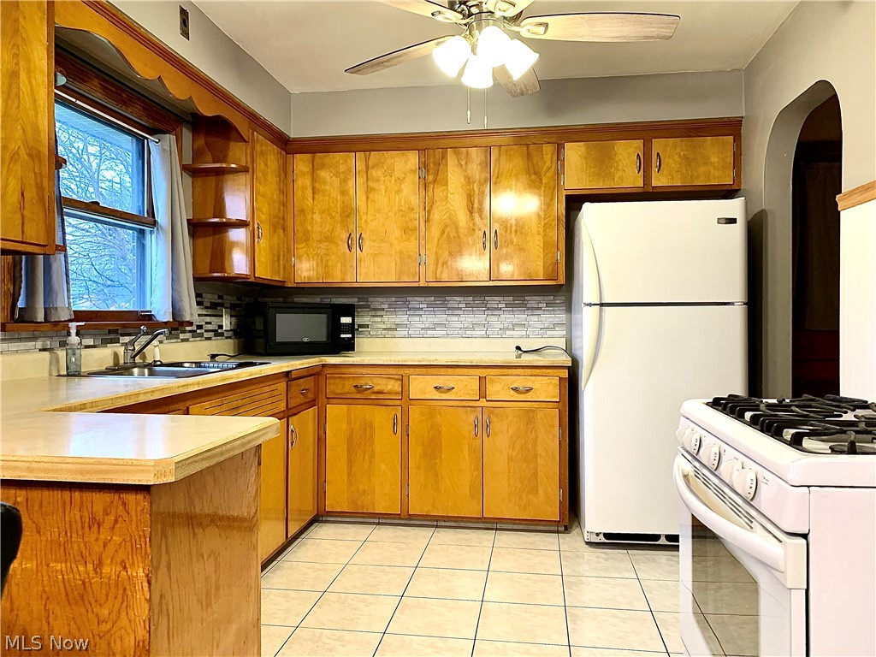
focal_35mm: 26
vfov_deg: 53.1
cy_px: 328
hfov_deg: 67.3
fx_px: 658
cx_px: 438
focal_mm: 4.25
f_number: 1.8
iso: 125
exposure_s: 1/60
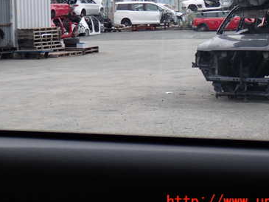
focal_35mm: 110
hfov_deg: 17.9
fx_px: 855
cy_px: 46
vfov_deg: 13.4
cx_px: 112
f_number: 3.8
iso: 100
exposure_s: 1/160
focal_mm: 11.88
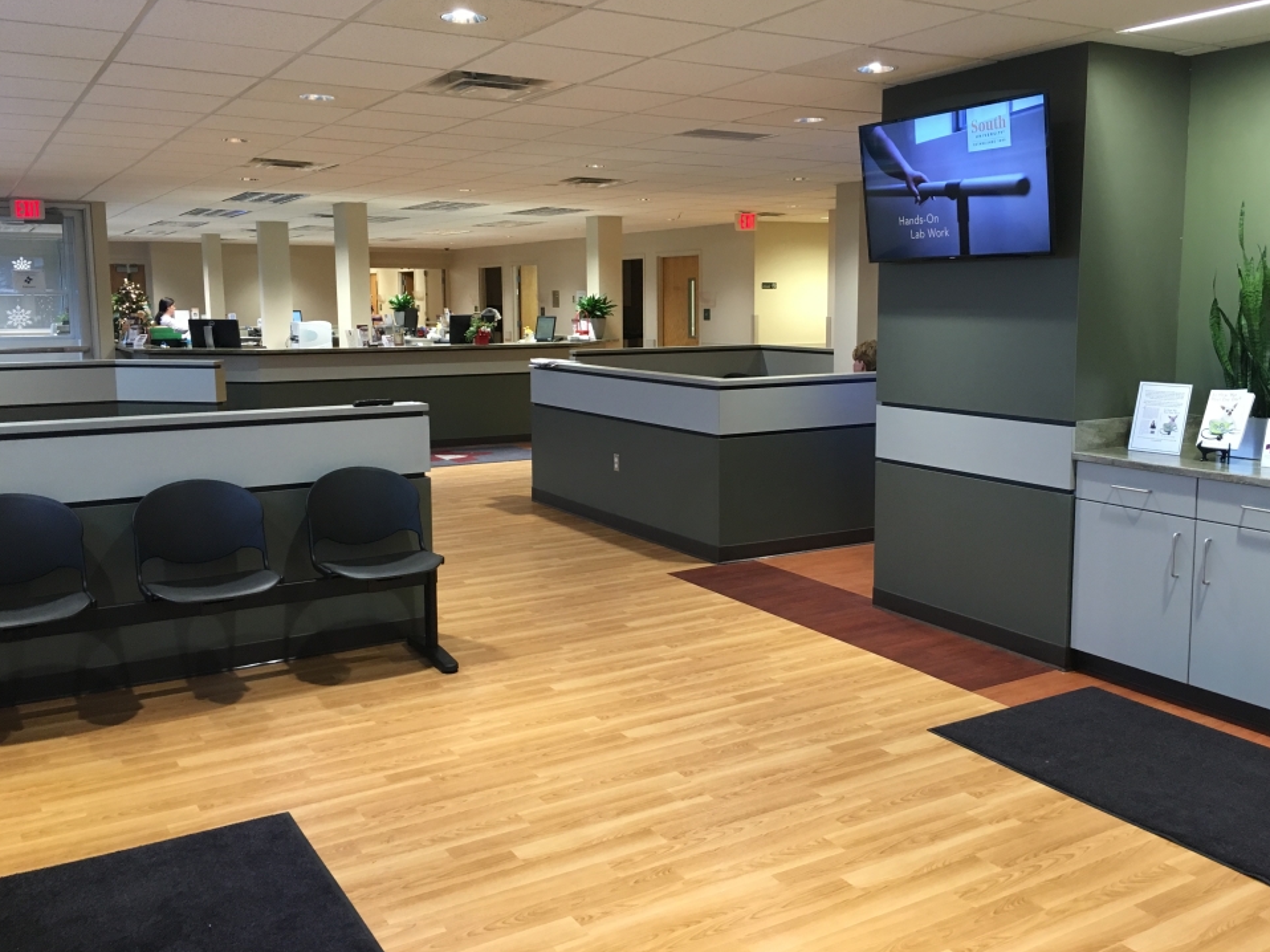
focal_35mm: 31
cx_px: 677
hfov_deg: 58.3
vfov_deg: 45.4
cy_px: 449
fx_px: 1137
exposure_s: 1/30
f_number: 2.2
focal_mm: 4.15
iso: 100
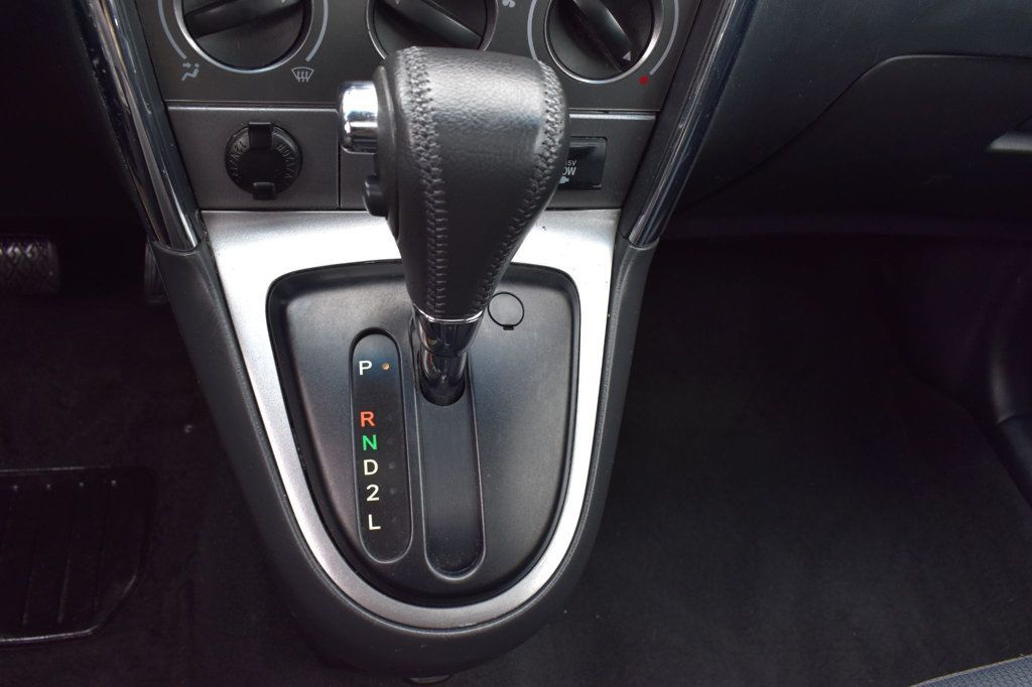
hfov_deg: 59.5
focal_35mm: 32
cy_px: 344
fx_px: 903
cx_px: 516
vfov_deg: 41.7
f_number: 8
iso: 400
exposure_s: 1/50
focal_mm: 21
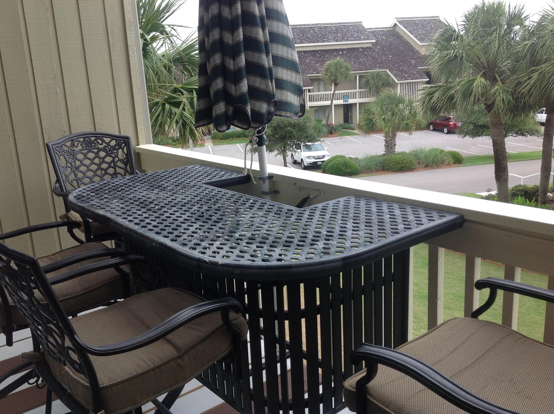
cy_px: 207
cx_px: 277
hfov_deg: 52.7
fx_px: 559
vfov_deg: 40.6
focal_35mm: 35
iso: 50
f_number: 2.4
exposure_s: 1/458
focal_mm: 4.28
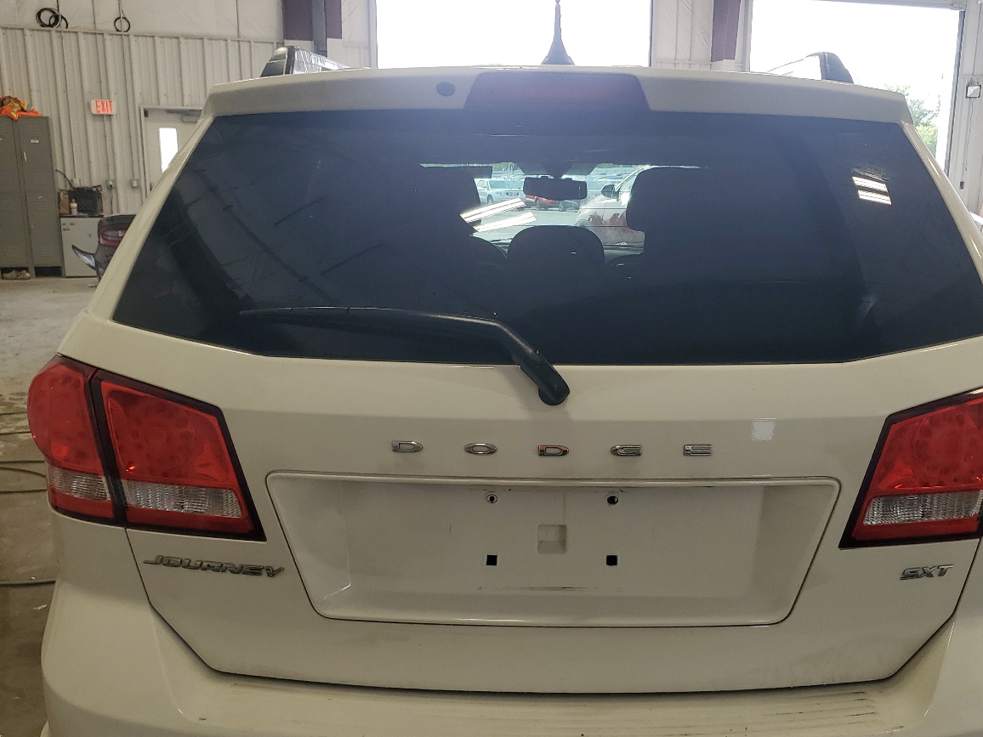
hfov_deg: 51.2
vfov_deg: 39.3
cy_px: 471
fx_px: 1022
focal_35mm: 36
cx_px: 563
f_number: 1.5
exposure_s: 1/167
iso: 50
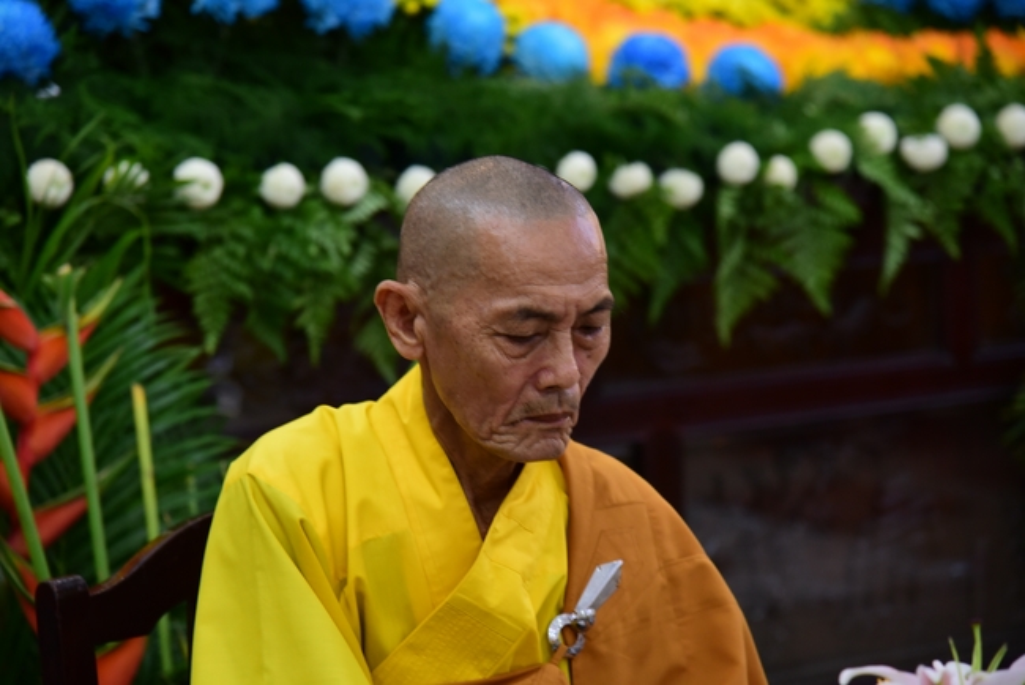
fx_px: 3418
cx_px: 512
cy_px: 342
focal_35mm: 120
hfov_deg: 17.1
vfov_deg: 11.4
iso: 1600
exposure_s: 1/50
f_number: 4.5
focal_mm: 120
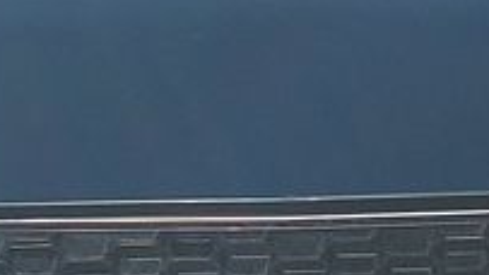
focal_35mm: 206
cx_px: 390
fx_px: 2670
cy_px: 7
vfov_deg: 5.9
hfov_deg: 10.4
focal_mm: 6.7
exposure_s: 1/473
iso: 50
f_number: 1.8
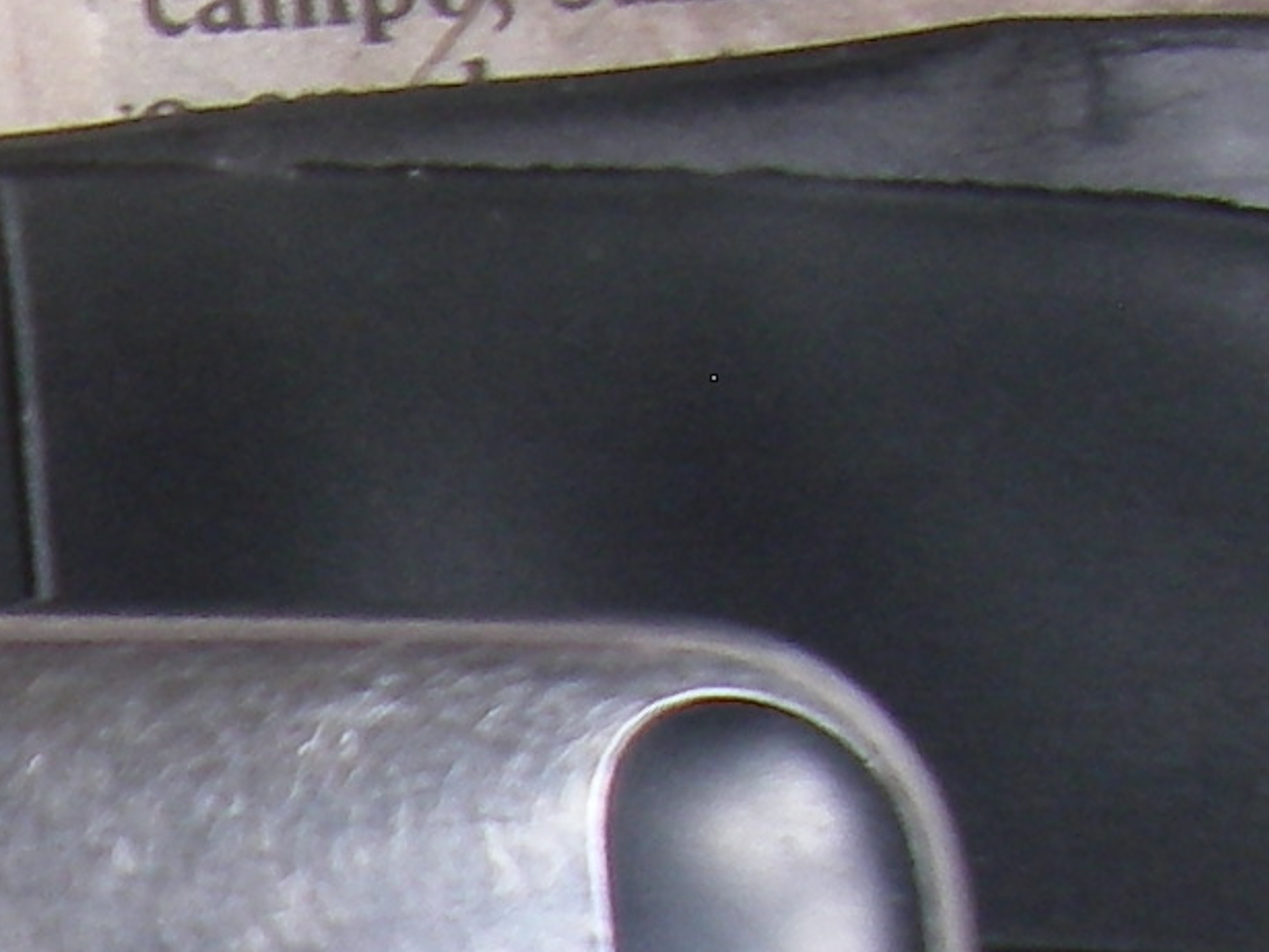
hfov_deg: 10.6
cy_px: 1910
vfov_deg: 8.1
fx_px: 6377
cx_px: -1100
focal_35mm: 174
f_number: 3.3
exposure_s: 1/50
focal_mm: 6.3
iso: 100
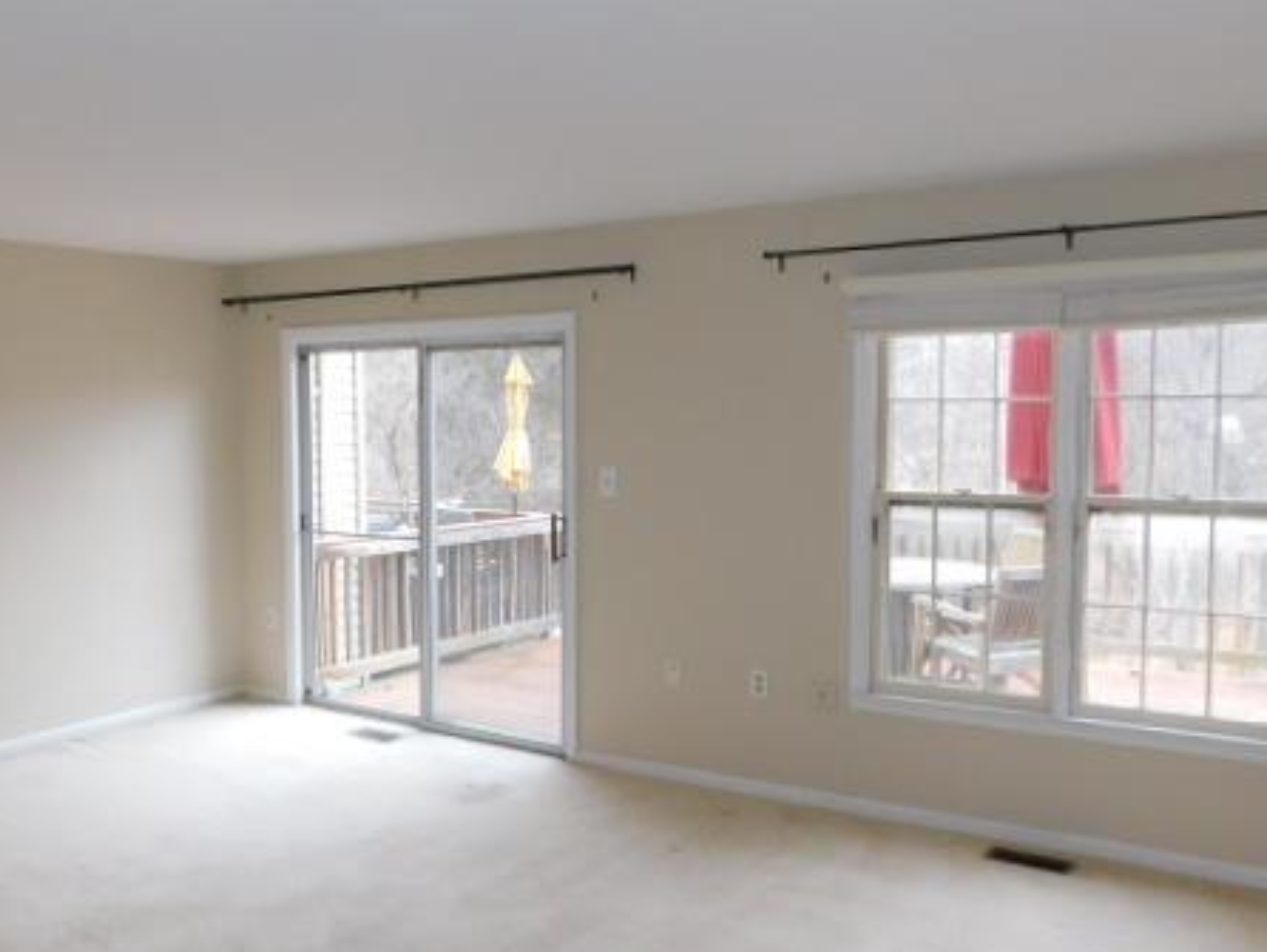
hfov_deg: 55.2
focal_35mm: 33
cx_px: 562
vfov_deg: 43.0
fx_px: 1209
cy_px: 489
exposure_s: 1/40
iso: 125
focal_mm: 4
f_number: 3
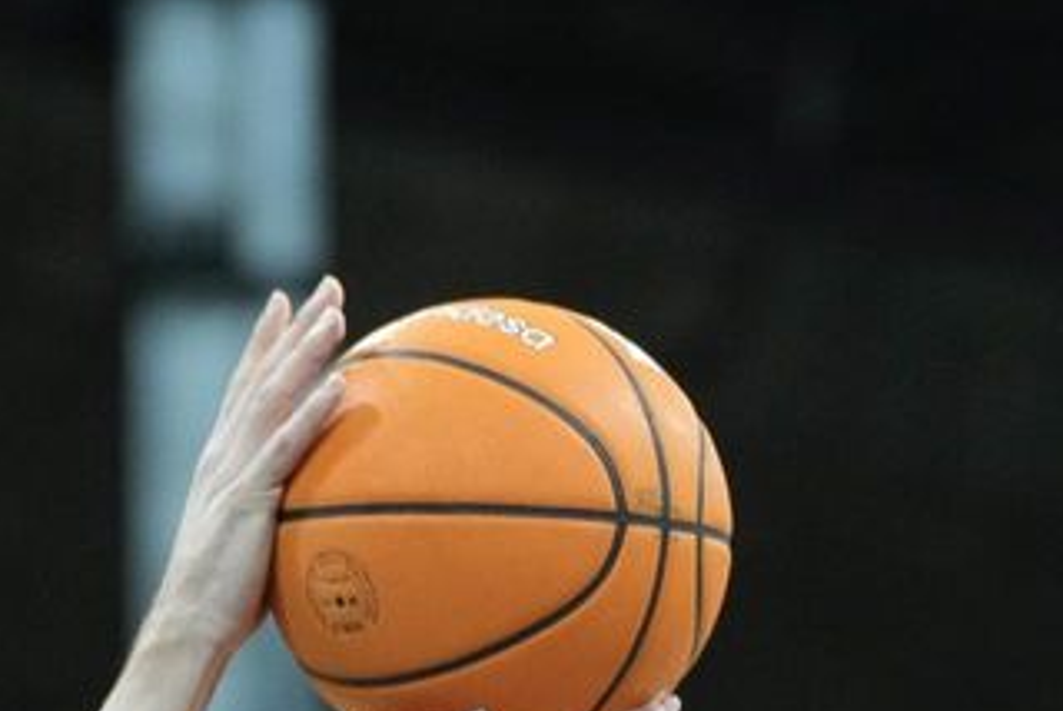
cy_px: 1236
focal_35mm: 483
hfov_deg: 4.3
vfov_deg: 2.8
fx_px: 14275
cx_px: 53
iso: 1250
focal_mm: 129
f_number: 2.8
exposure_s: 1/1250
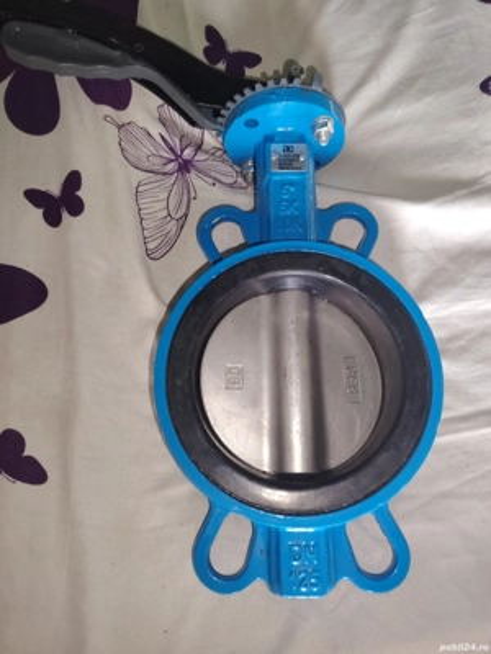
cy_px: 327
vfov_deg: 71.6
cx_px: 246
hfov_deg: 56.8
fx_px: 454
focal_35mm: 24
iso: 834
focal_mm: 5.25
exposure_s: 1/25
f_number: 1.75
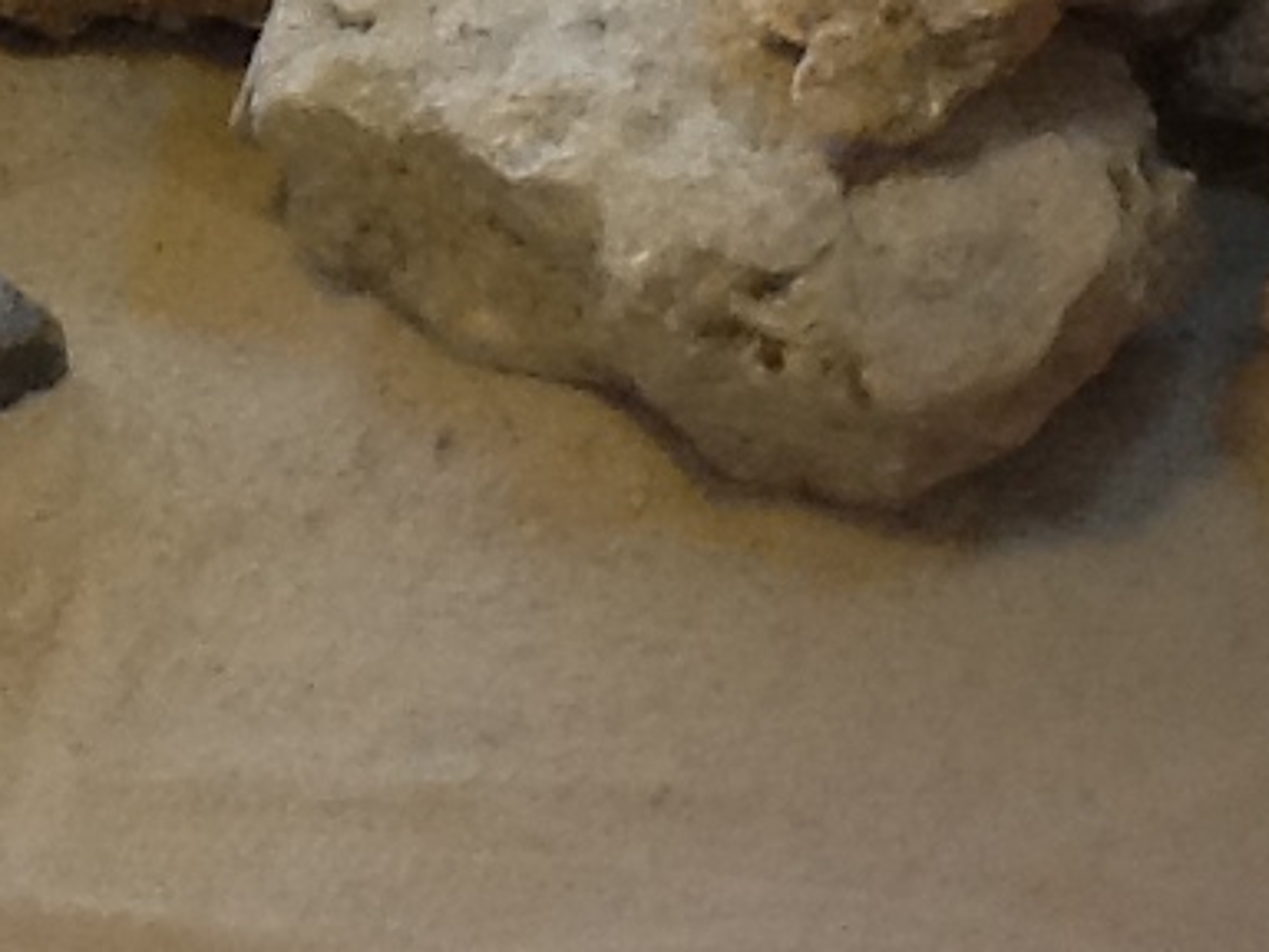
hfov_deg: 23.9
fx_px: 2933
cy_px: -212
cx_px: 182
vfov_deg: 17.5
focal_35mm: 80
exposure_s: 1/120
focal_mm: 2.03
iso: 80
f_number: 2.4
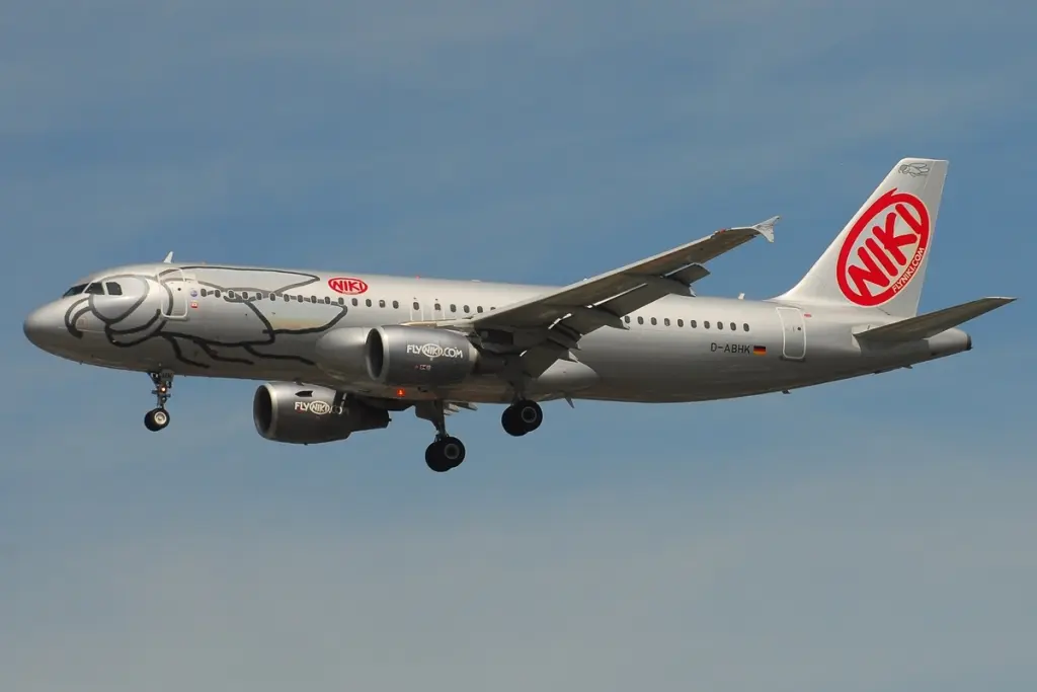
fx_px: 7346
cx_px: 518
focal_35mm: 255
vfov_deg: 5.4
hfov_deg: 8.1
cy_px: 346
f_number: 8
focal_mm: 170
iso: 200
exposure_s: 1/1000
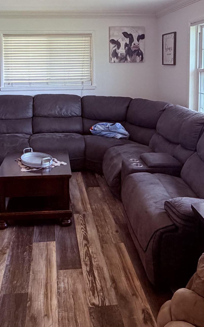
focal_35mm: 35
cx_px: 78
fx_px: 311
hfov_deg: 36.1
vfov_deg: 53.0
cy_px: 85
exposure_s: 1/120
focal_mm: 2.22
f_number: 2.2
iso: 250
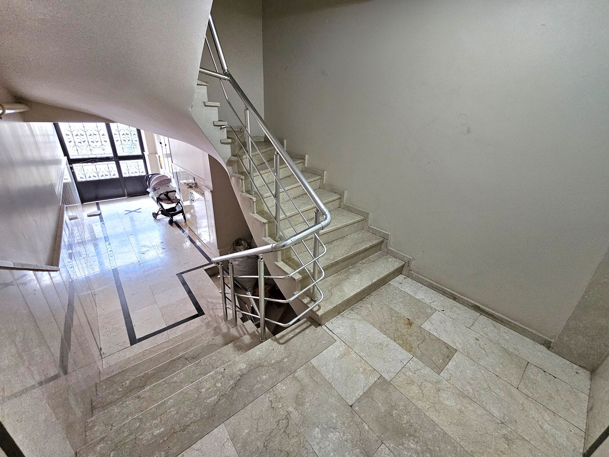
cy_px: 228
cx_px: 304
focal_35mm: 13
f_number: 2.2
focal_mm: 2.2
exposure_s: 1/50.3
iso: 400
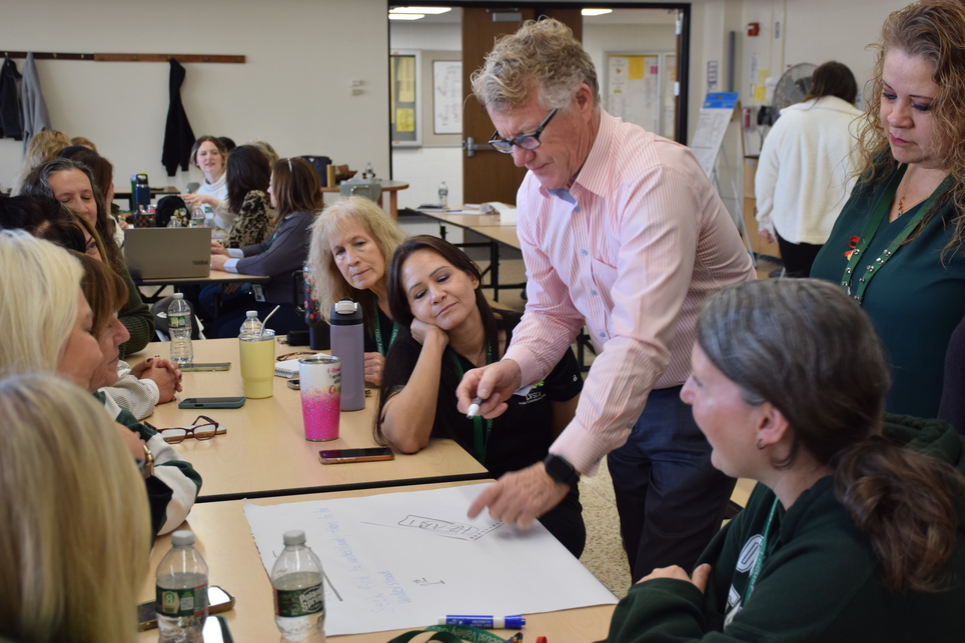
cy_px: 310
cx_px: 466
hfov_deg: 38.9
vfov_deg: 26.5
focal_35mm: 51
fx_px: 1367
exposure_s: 1/80
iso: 400
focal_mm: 32
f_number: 4.2
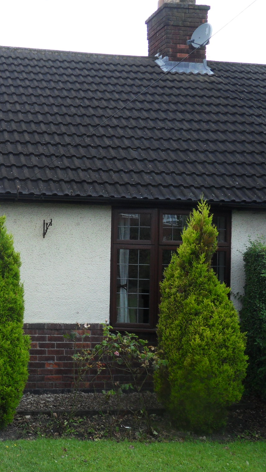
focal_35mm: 47
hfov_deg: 24.0
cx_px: -15
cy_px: 237
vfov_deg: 43.7
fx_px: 589
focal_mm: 5.6
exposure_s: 1/350
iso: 80
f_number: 3.7
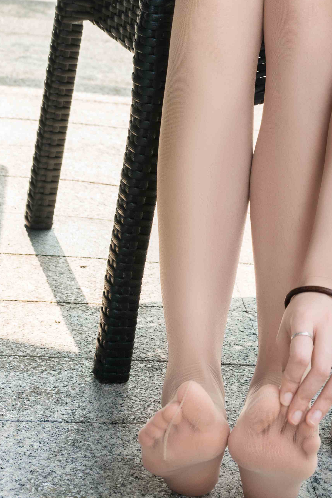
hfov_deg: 12.1
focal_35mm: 112
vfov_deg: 17.6
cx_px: 339
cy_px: -51
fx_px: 1548
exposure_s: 1/80
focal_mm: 48
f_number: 6.3
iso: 125
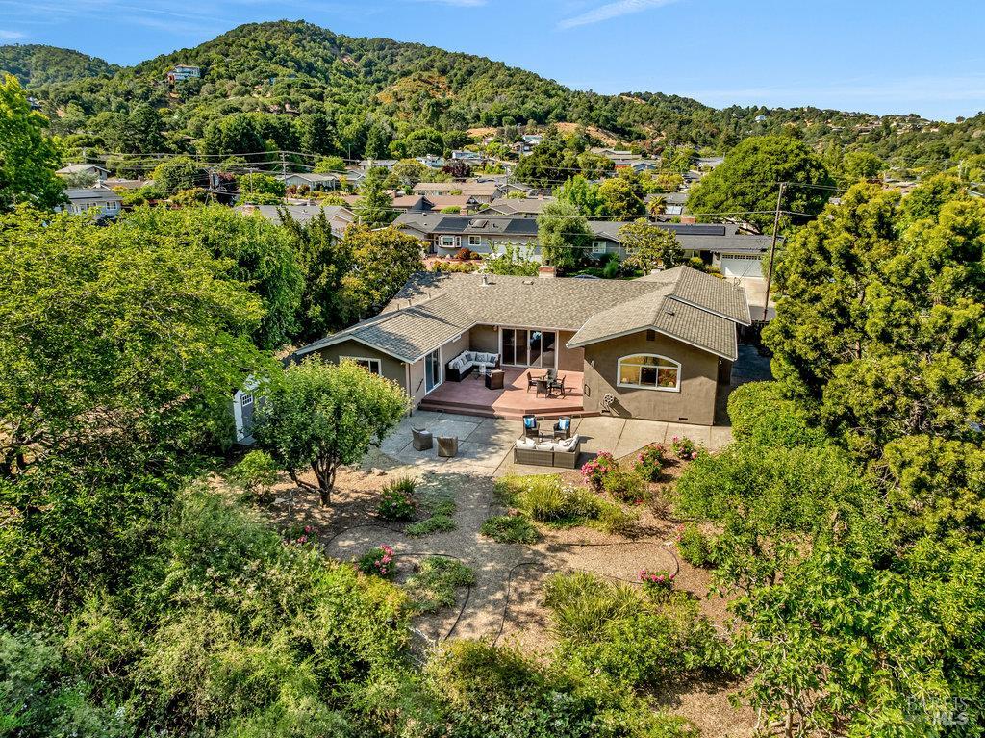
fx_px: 683
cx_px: 492
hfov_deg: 71.6
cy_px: 369
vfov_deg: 56.8
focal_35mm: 24
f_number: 2.8
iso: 180
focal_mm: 12.29
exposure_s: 1/160
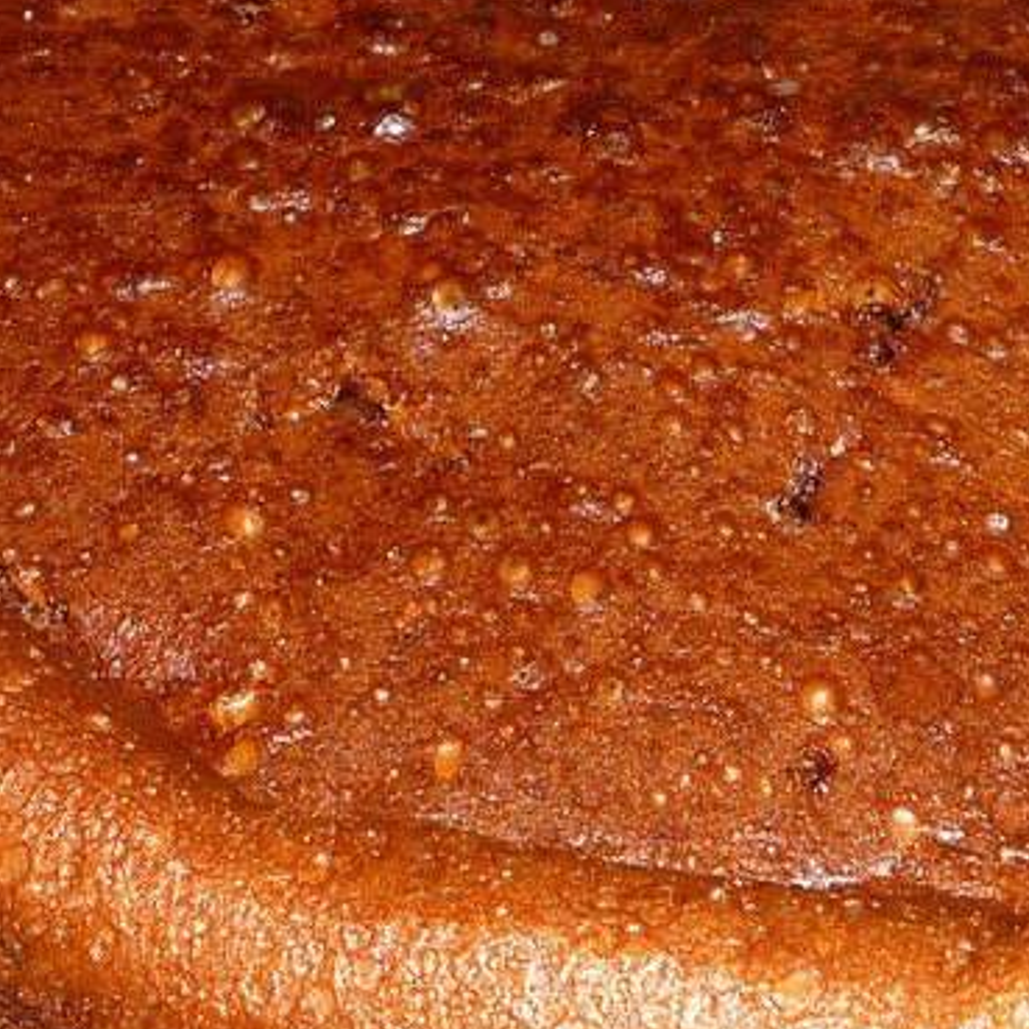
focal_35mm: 90
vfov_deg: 19.2
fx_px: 3027
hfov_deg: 19.2
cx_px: 736
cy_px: 290
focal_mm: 5.8
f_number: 4
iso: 100
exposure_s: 1/30
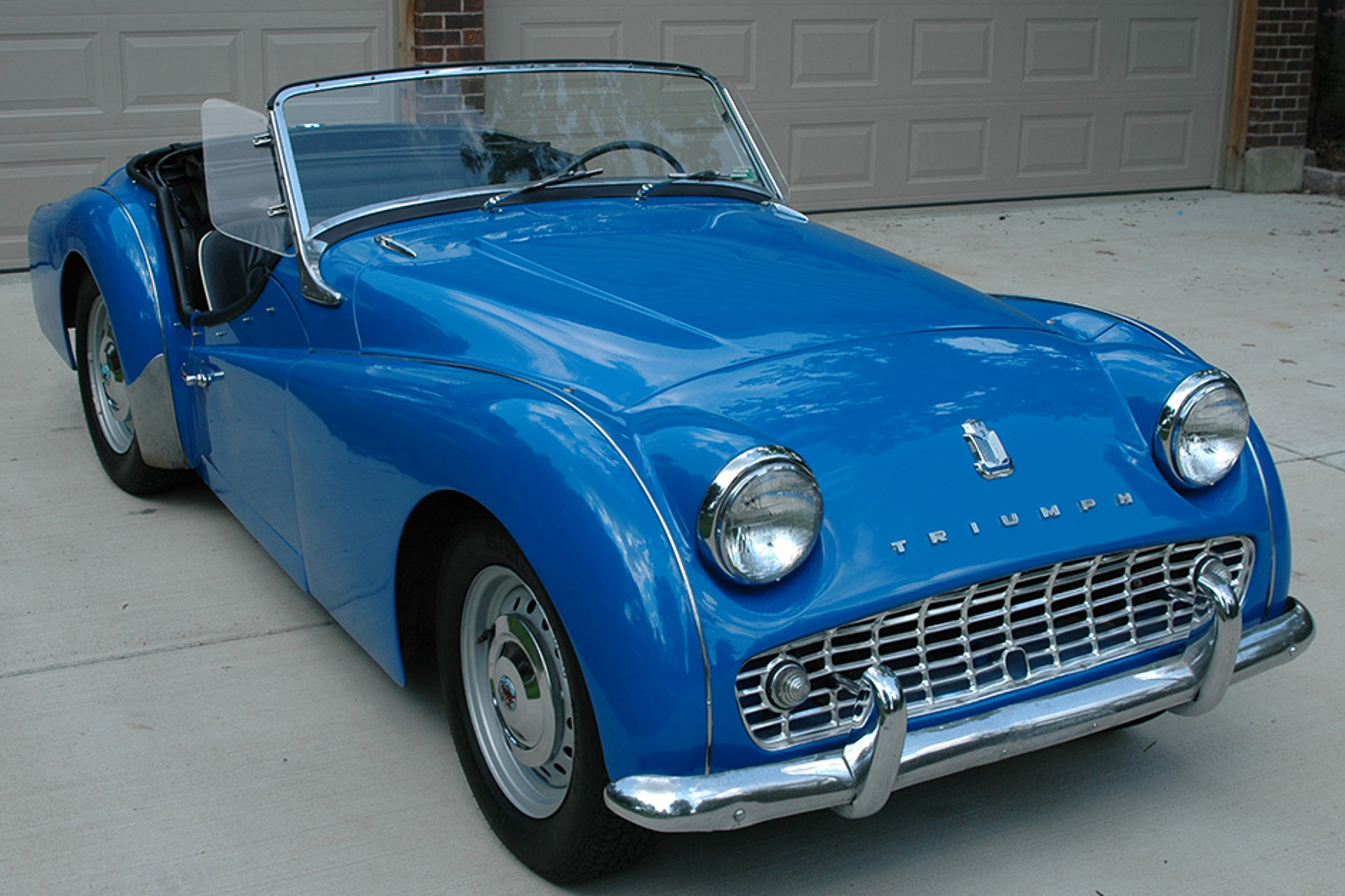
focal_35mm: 51
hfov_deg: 39.2
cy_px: 444
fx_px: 1888
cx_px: 615
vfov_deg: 26.7
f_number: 8
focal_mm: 31
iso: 200
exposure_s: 1/250
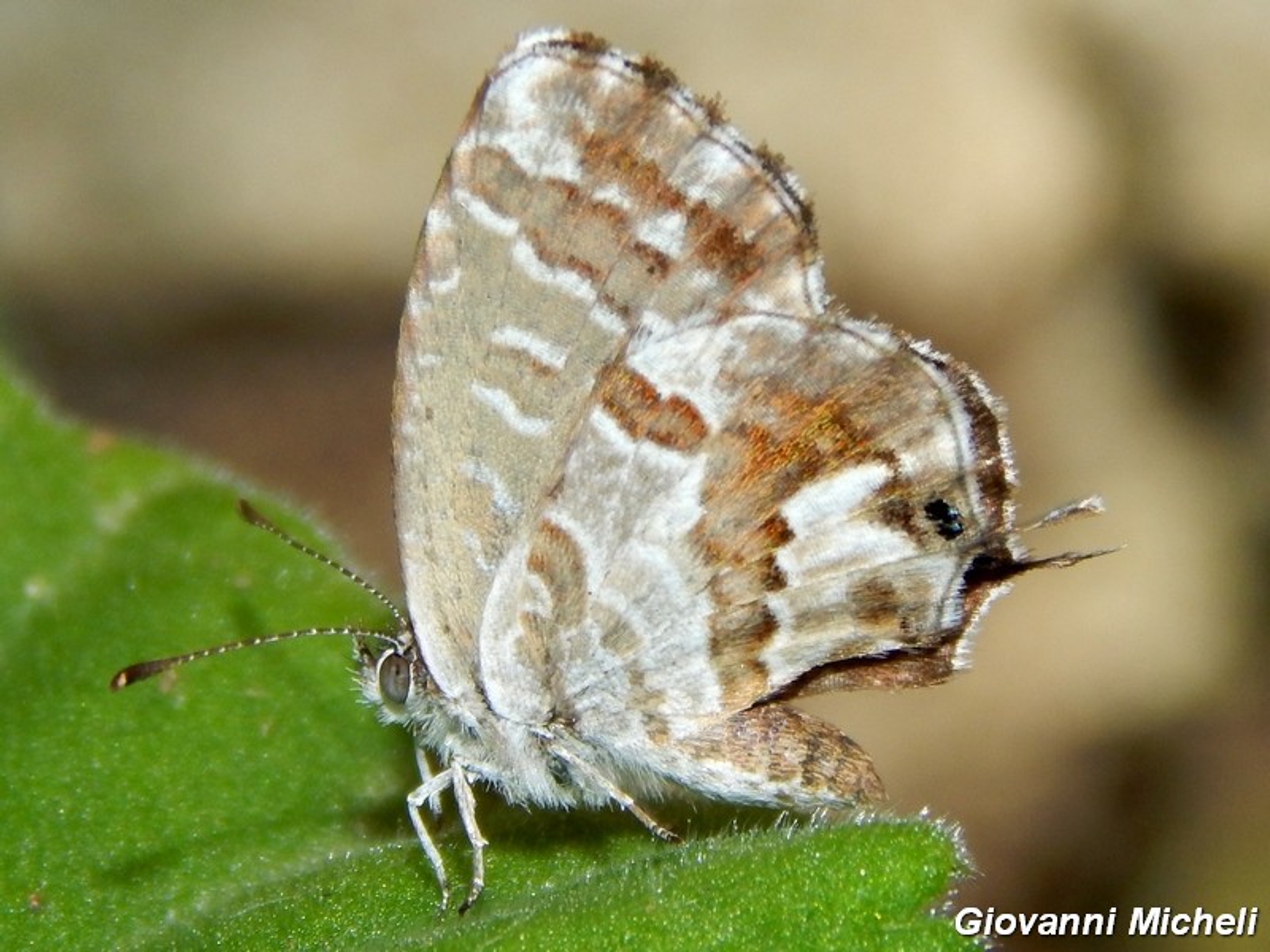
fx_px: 6751
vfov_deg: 8.1
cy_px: 476
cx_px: 635
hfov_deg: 10.7
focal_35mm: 184
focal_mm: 32.8
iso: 125
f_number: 10.5
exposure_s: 1/80
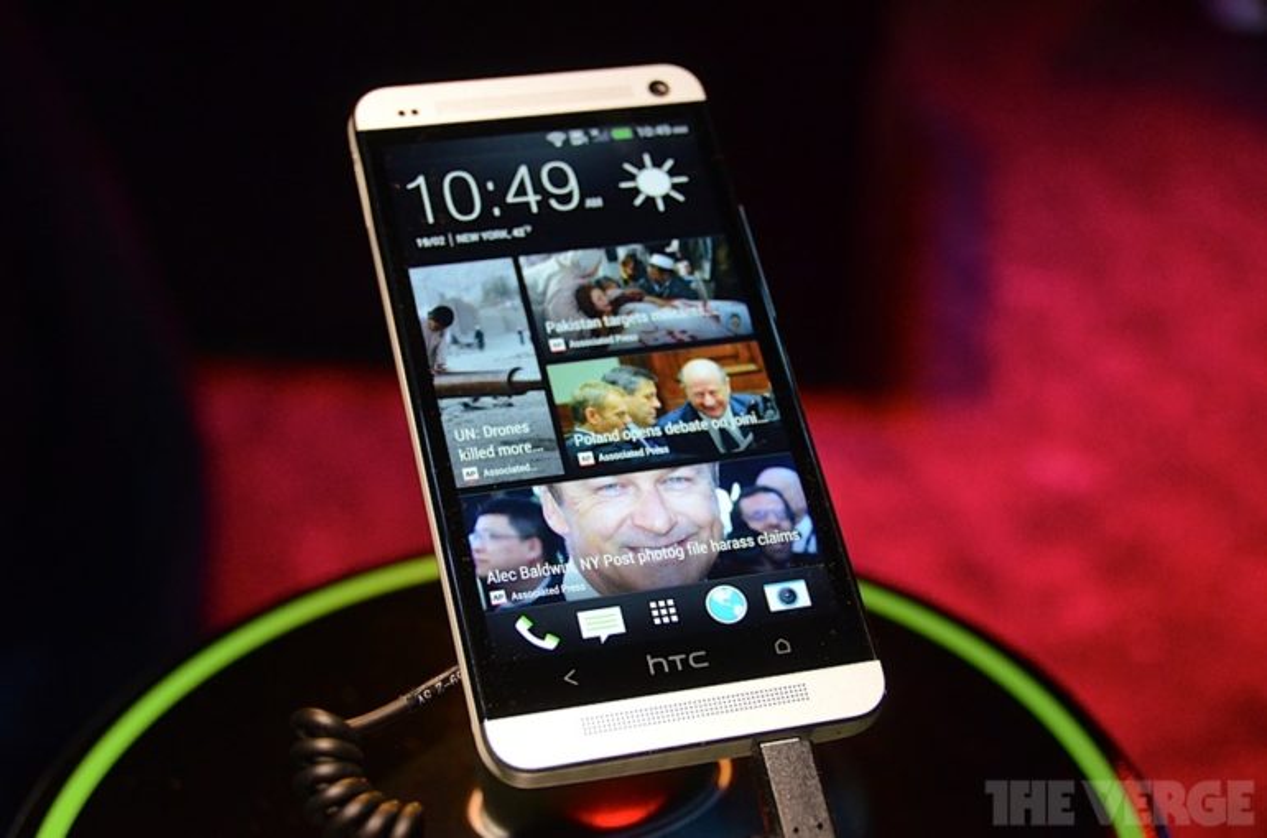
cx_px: 634
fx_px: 2211
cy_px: 419
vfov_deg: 21.4
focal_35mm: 63
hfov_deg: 32.0
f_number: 4.5
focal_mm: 42
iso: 2500
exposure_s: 1/200
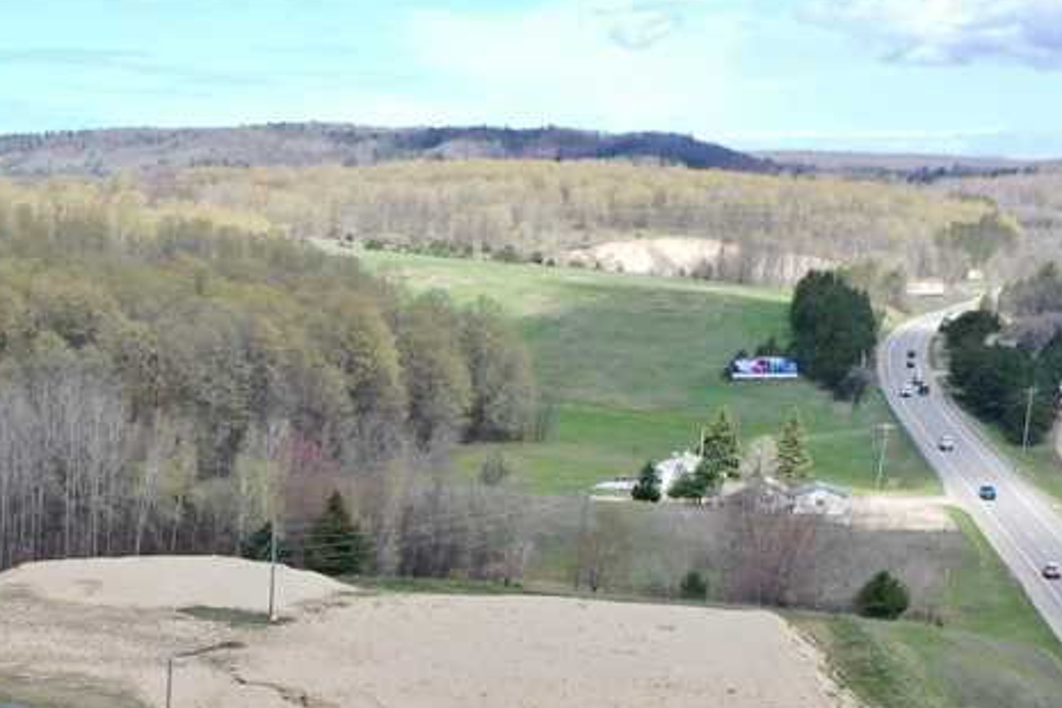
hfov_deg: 24.9
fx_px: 2271
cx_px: -25
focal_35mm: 77
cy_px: 958
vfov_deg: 16.6
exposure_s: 1/800
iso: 100
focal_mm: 10.26
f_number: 3.2
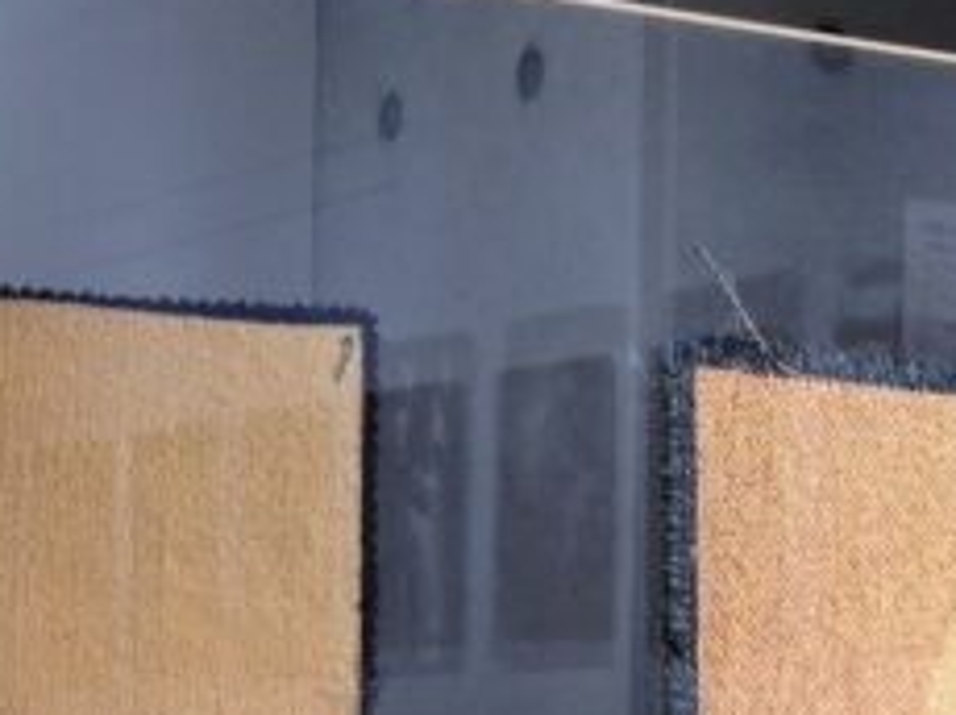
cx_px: 644
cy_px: 1172
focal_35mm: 147
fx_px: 4056
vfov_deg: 9.7
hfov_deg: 13.4
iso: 50
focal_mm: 4.12
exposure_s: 1/30
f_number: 2.4
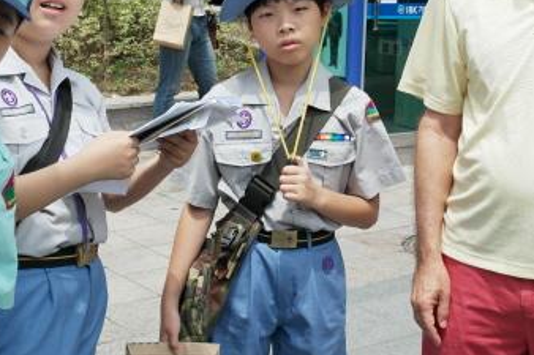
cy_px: 83
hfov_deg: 28.5
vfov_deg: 19.0
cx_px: 242
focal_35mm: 71
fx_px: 1053
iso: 200
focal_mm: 20
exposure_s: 1/180
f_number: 5.6
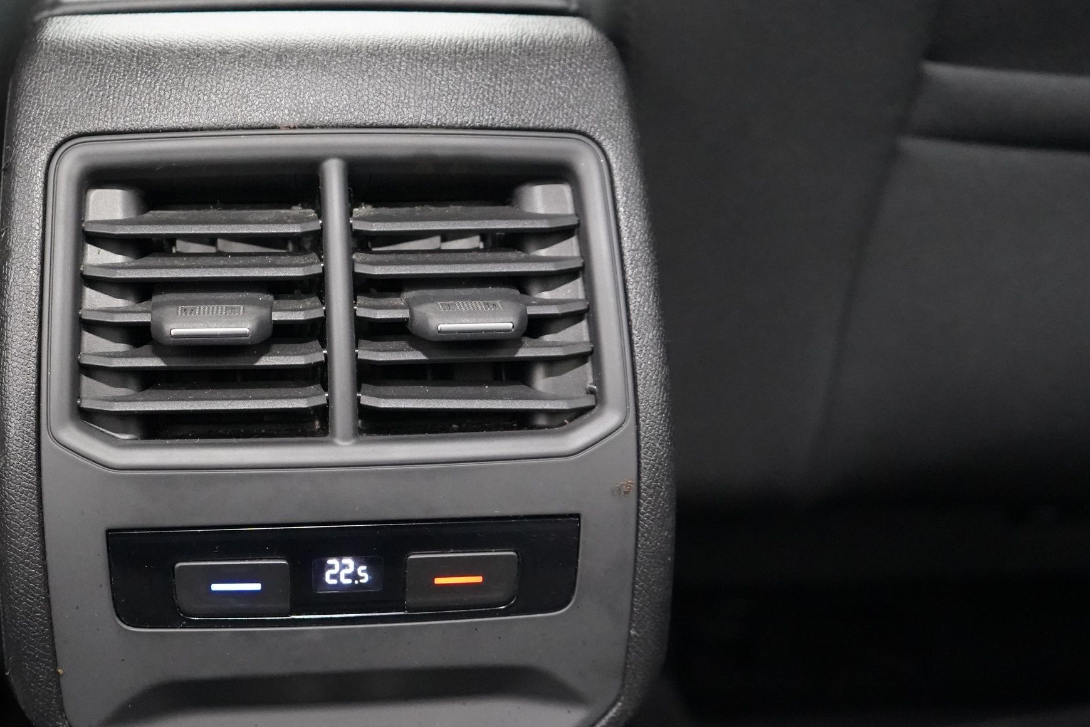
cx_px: 383
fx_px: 1393
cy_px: 485
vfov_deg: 29.1
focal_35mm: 46
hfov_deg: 42.3
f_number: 4
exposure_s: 1/30
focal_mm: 32
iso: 12800
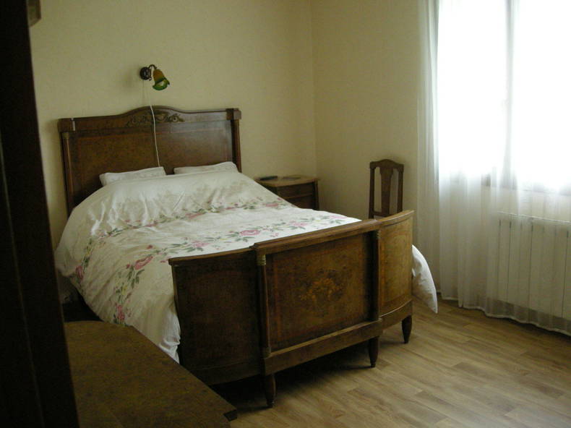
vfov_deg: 40.7
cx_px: 286
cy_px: 214
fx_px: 577
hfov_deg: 52.6
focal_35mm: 35
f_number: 2.8
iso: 294
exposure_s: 1/59.2
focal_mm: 5.7
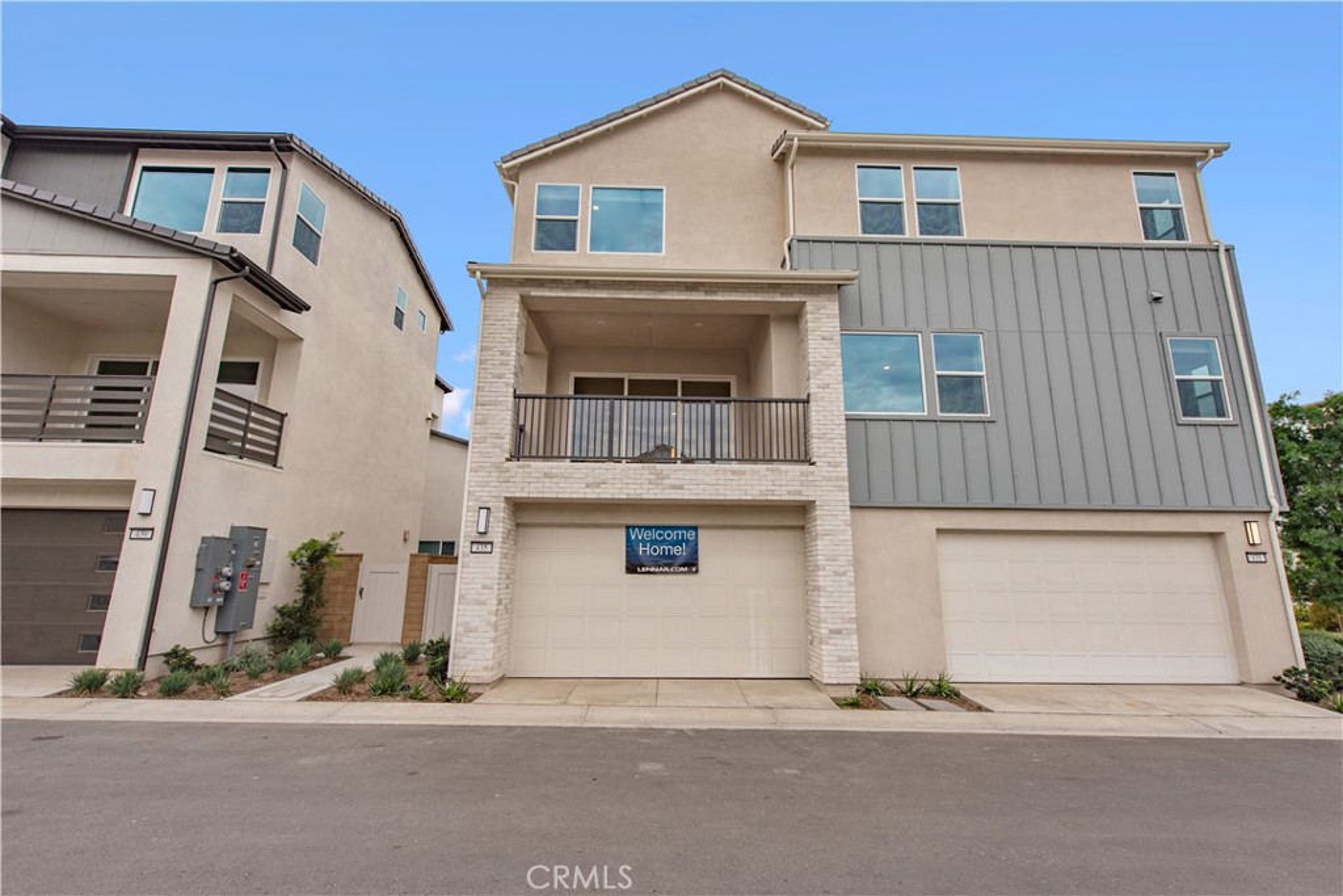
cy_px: 448
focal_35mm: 16
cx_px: 672
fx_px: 597
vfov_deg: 73.8
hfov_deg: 96.7
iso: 200
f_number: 8
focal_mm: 16
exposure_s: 1/250
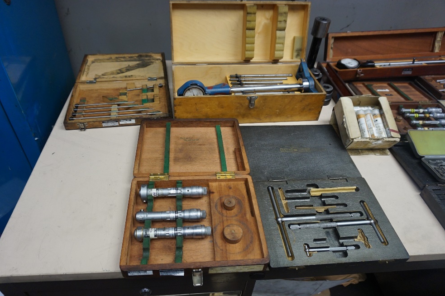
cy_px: 147
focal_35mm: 25
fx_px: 309
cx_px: 216
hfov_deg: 71.5
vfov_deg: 51.3
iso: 500
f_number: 4
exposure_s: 1/160
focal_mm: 16
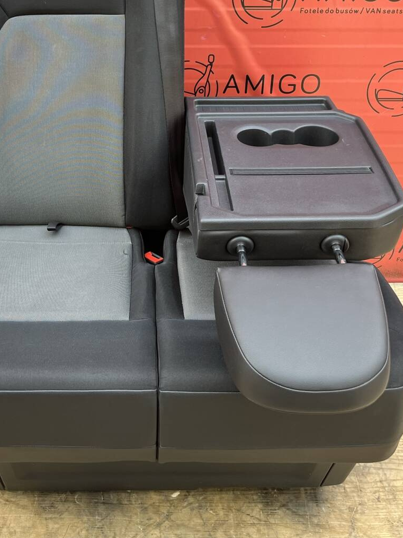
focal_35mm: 41
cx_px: 147
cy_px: 144
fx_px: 637
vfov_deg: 44.5
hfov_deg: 34.9
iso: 64
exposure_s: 1/121
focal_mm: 5.1
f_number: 1.6
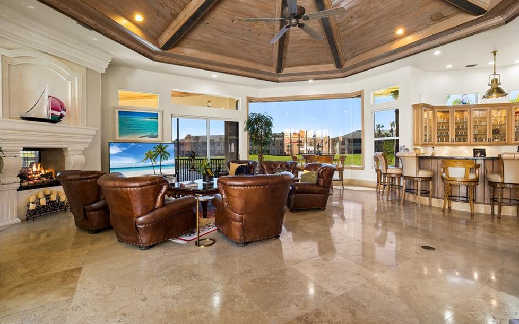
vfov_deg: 71.1
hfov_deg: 97.8
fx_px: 226
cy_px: 151
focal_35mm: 16
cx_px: 271
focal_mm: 15
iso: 400
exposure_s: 1/4
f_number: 8
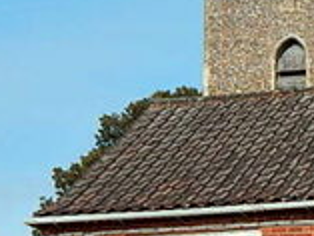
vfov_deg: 10.4
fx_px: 1253
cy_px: 351
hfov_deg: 12.9
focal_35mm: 138
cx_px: 580
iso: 125
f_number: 3.2
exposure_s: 1/1000
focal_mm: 5.6
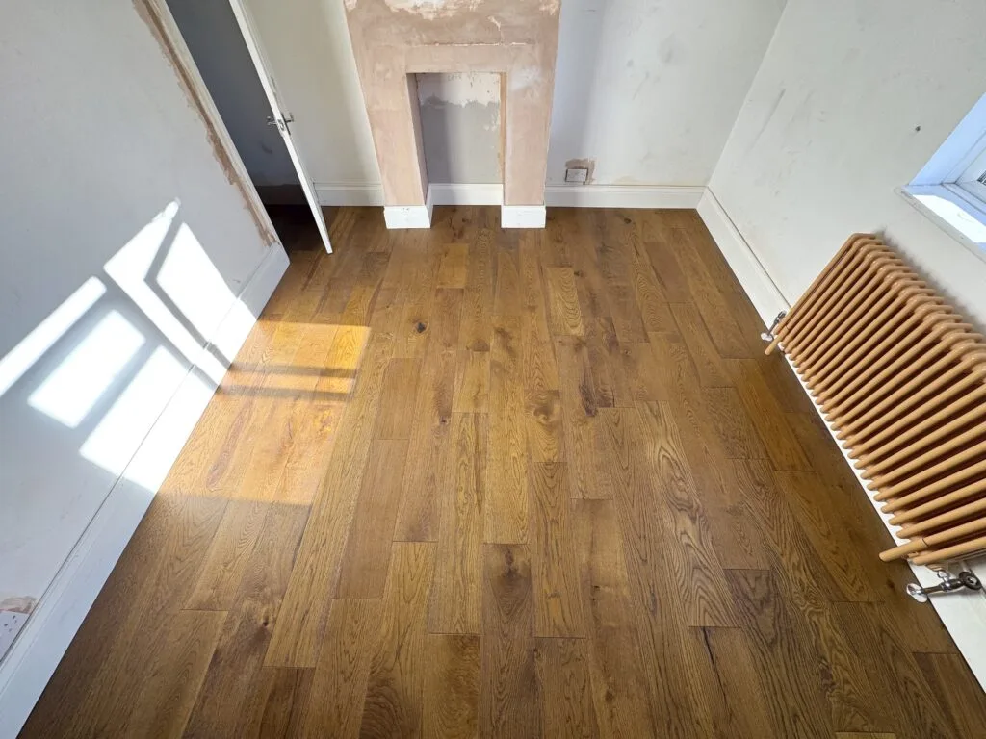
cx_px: 493
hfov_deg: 102.1
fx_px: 399
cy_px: 370
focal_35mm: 14
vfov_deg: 85.7
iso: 40
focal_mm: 2.22
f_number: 2.2
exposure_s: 1/123
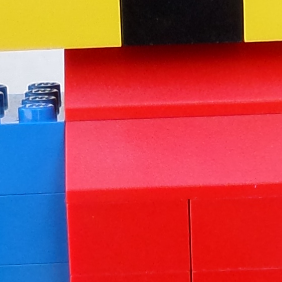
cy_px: 357
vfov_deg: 9.9
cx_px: 153
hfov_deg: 10.1
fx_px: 1594
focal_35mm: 173
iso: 80
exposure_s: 1/125
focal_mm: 4.3
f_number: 3.1
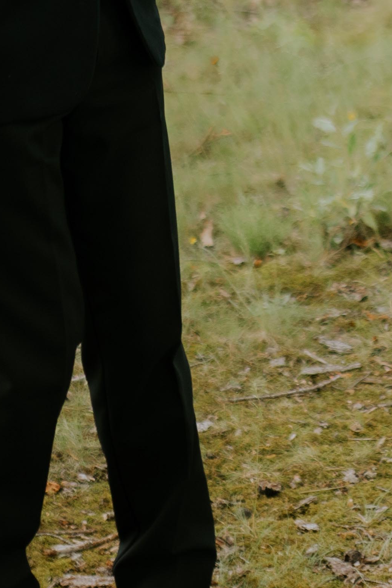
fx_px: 3038
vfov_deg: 11.0
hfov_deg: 7.3
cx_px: 529
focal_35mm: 186
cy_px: 0
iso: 250
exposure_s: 1/2000
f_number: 1.8
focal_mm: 35
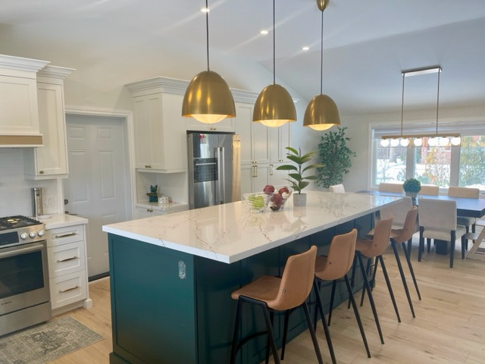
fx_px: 364
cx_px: 242
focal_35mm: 26
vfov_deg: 53.1
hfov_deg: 67.3
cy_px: 182
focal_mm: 5.1
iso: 64
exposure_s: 1/120
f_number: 1.6
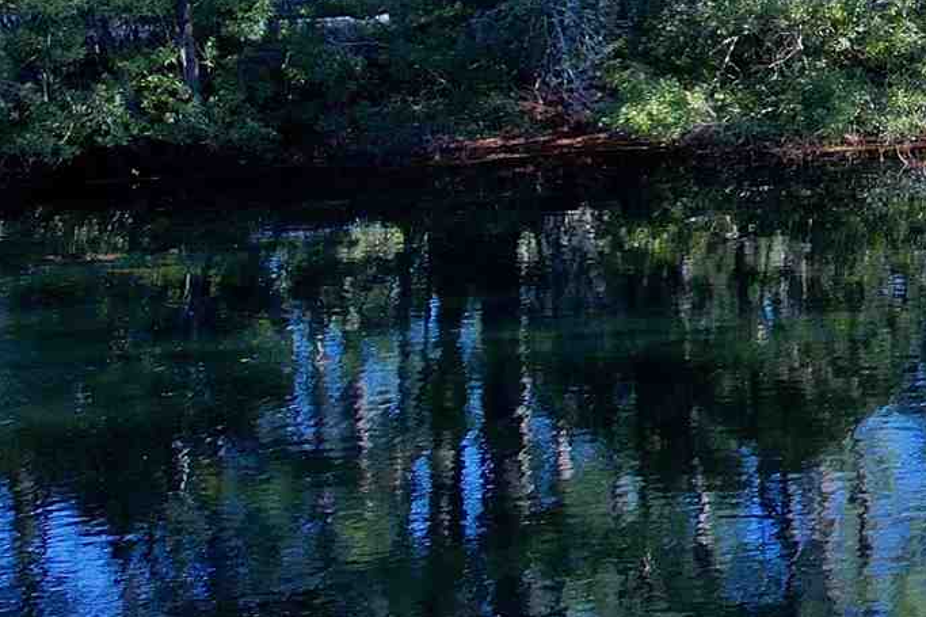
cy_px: -224
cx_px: 1604
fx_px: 2546
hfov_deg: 17.3
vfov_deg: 13.3
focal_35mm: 99
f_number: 2.8
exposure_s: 1/320
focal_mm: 8.38
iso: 100
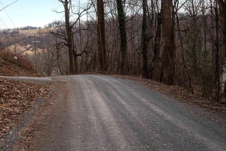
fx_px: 326
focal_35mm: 52
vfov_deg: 25.6
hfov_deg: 36.3
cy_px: 33
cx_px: 30
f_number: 11
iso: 1000
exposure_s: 1/400
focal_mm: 30
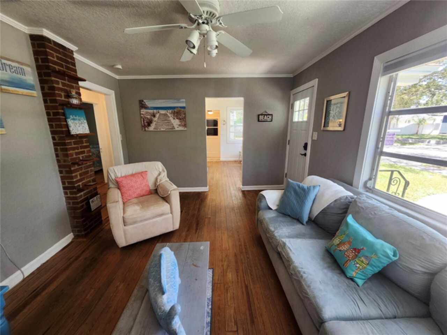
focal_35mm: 13
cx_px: 224
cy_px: 168
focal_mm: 1.74
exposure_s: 1/60
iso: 125
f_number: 2.2
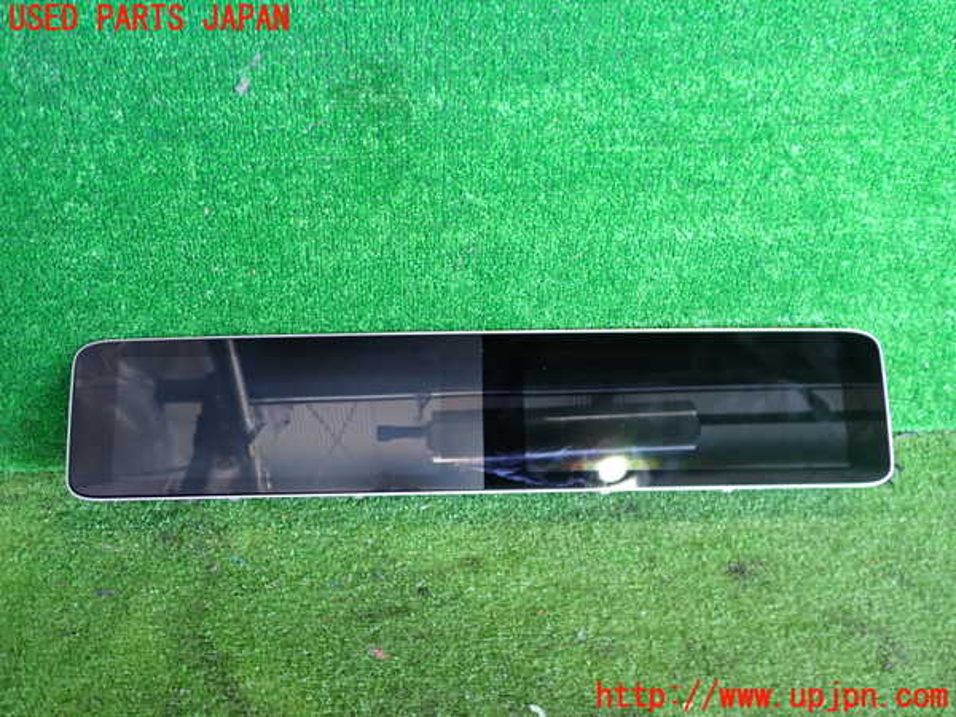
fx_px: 829
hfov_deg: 60.0
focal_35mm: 30
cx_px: 478
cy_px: 358
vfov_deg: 46.8
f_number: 2.3
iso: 200
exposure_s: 1/30
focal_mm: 5.4
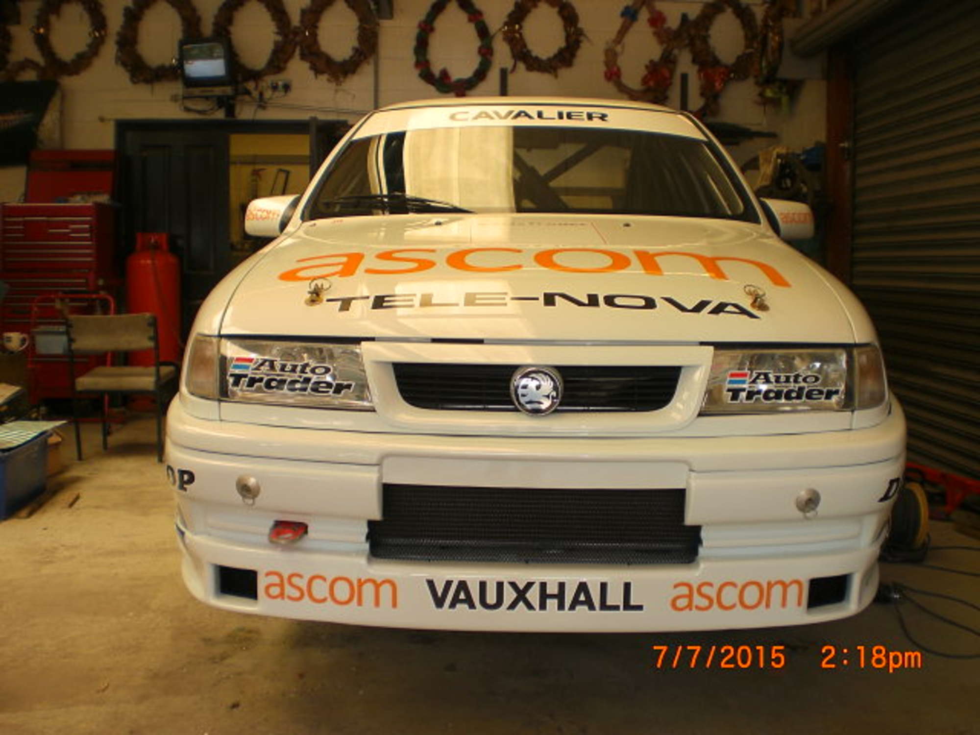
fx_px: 1019
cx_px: 490
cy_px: 368
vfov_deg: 39.7
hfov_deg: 51.4
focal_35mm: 36
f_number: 3.1
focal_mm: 6.3
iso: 50
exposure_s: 1/80
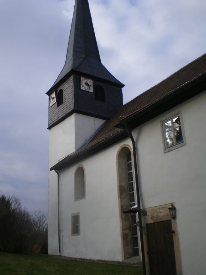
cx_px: 103
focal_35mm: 38
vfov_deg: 49.0
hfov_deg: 37.7
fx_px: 301
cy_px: 138
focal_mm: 6.3
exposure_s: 1/200
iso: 64
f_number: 4.6
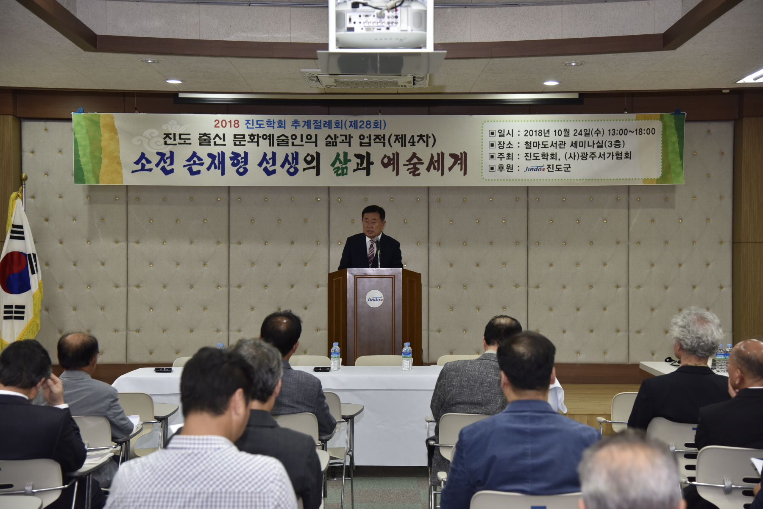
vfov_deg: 21.9
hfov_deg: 32.4
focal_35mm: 62
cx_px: 382
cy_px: 254
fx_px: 1314
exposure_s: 1/125
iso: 1000
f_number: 4.5
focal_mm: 62
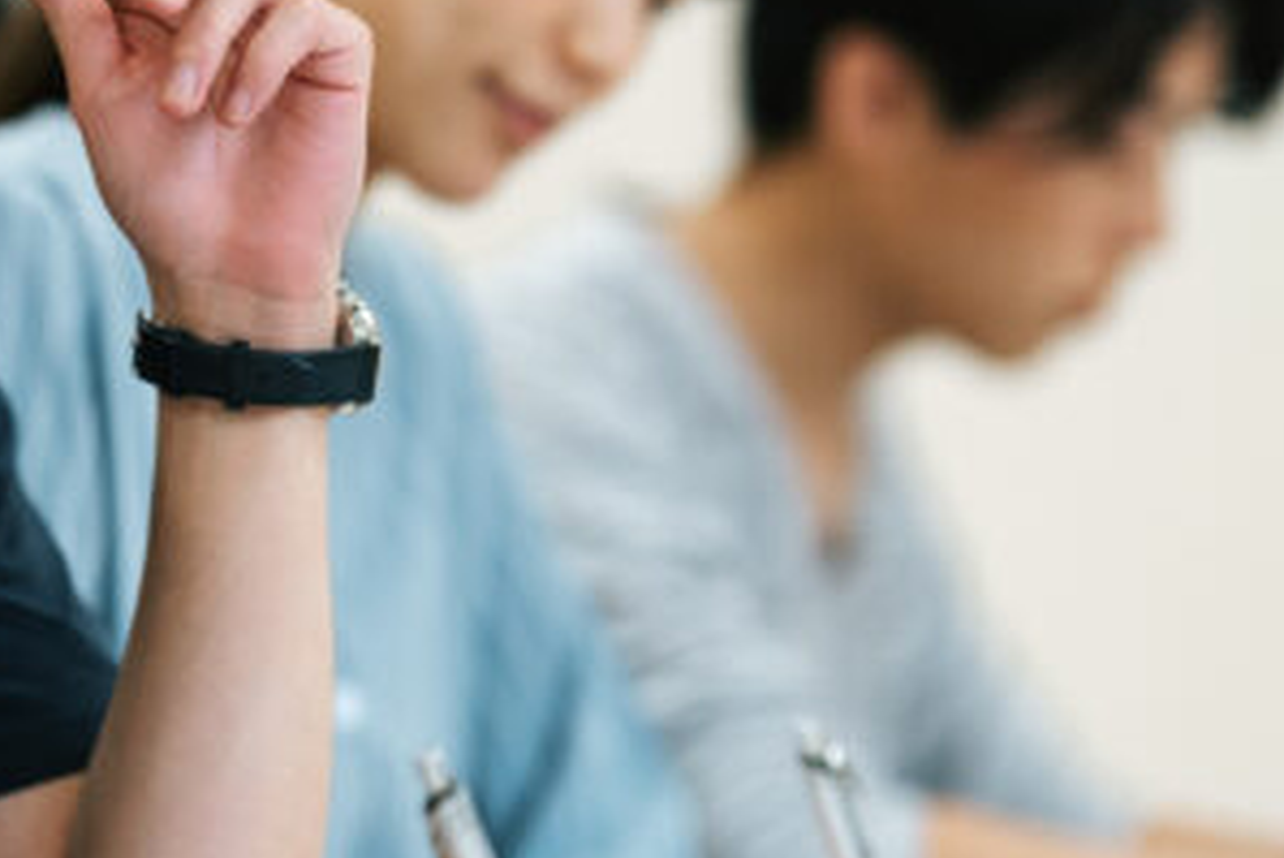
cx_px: -4
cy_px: 528
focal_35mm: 229
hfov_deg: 8.9
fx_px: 8171
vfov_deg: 6.0
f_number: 1.8
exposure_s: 1/200
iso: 250
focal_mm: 105
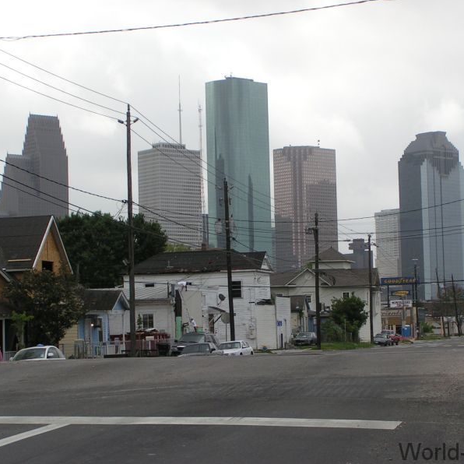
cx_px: 271
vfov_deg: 19.5
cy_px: 232
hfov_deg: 19.5
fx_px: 1350
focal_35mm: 89
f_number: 5
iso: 50
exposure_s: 1/400
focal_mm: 11.5
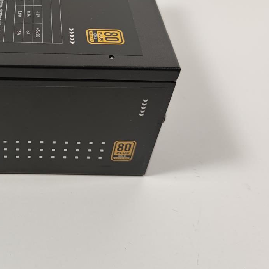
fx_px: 422
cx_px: 33
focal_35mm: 48
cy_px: 78
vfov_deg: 34.8
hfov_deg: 33.7
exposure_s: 1/100
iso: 70
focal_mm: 6.78
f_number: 1.85
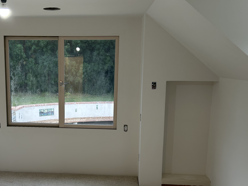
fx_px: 315
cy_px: 114
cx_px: 79
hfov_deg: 42.3
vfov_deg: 32.7
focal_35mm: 44
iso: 50
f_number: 1.5
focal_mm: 5.7
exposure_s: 1/120
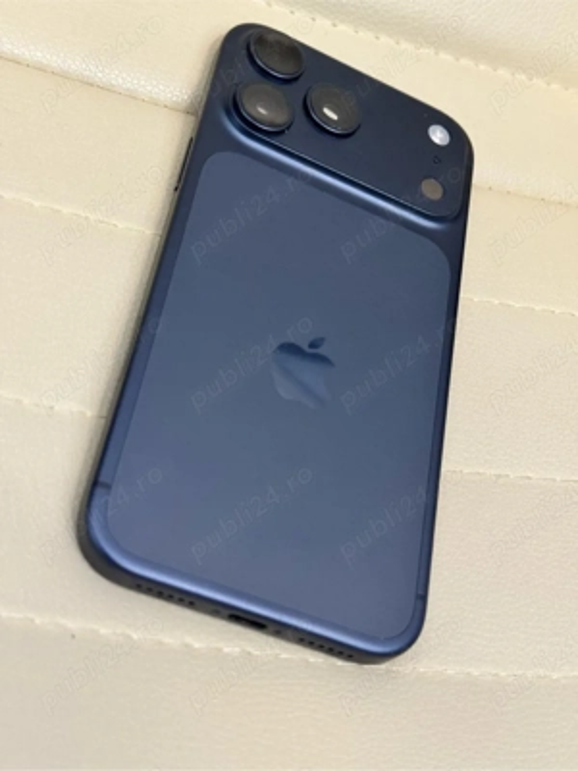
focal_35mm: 48
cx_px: 289
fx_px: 1069
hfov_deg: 30.3
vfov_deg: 39.7
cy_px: 386
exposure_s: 1/46
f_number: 1.78
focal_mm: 6.76
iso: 250
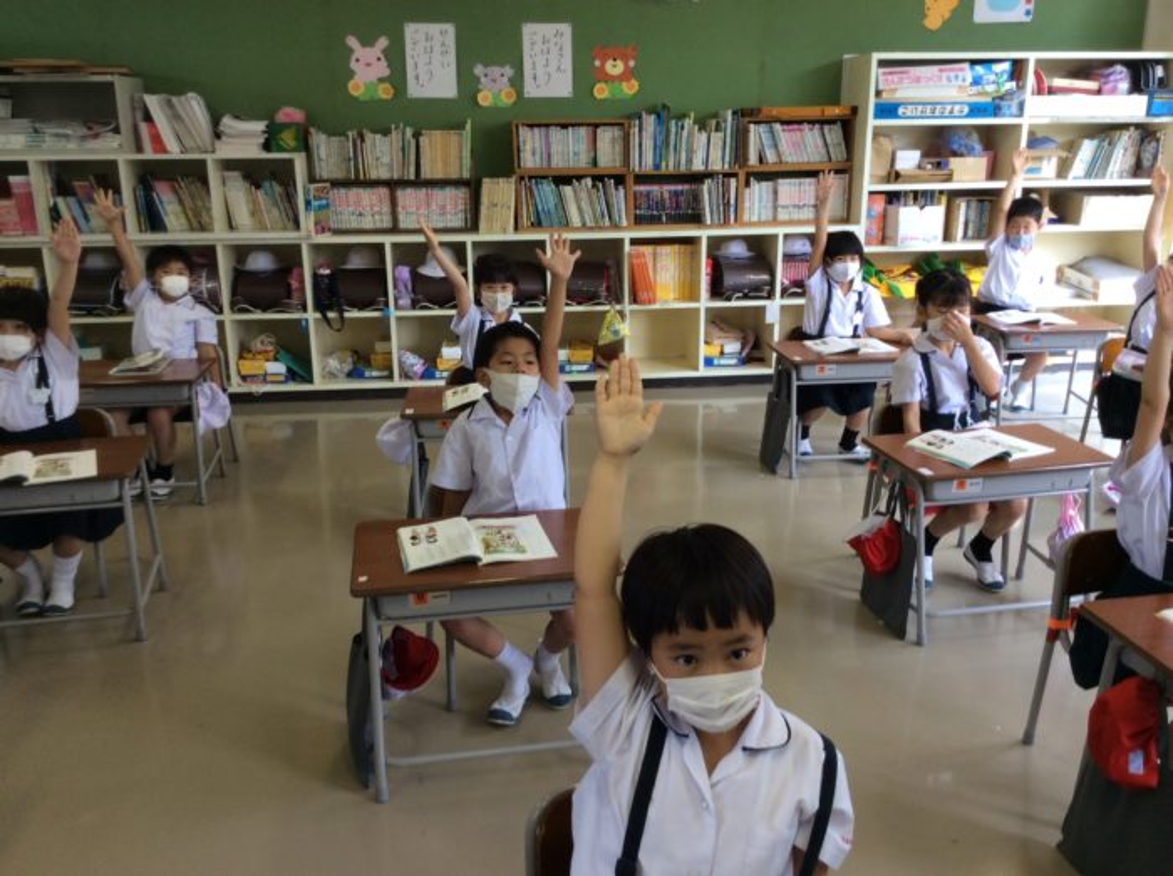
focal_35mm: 32
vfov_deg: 44.1
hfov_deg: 56.9
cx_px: 586
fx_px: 1083
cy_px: 438
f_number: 2.4
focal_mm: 3.3
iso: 32
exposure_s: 1/40
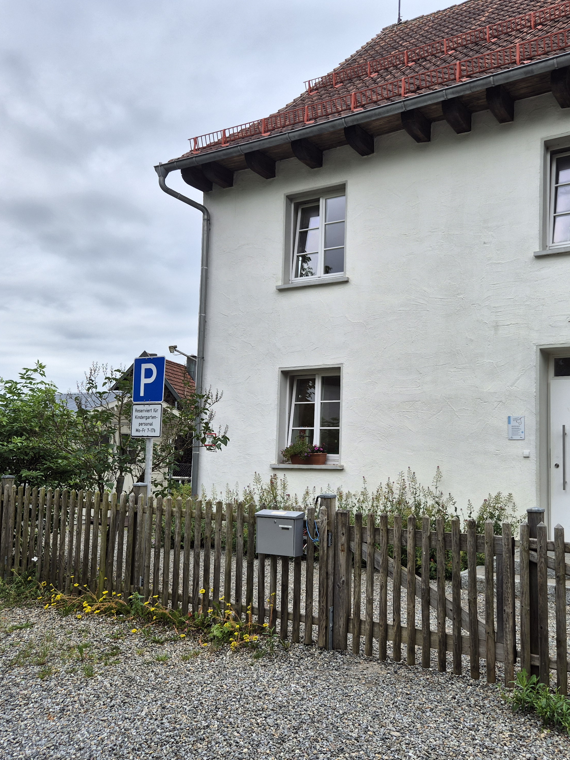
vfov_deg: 58.4
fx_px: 681
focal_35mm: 31
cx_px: 387
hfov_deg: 44.7
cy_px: 382
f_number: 1.8
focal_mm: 5.4
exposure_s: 1/642
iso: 25
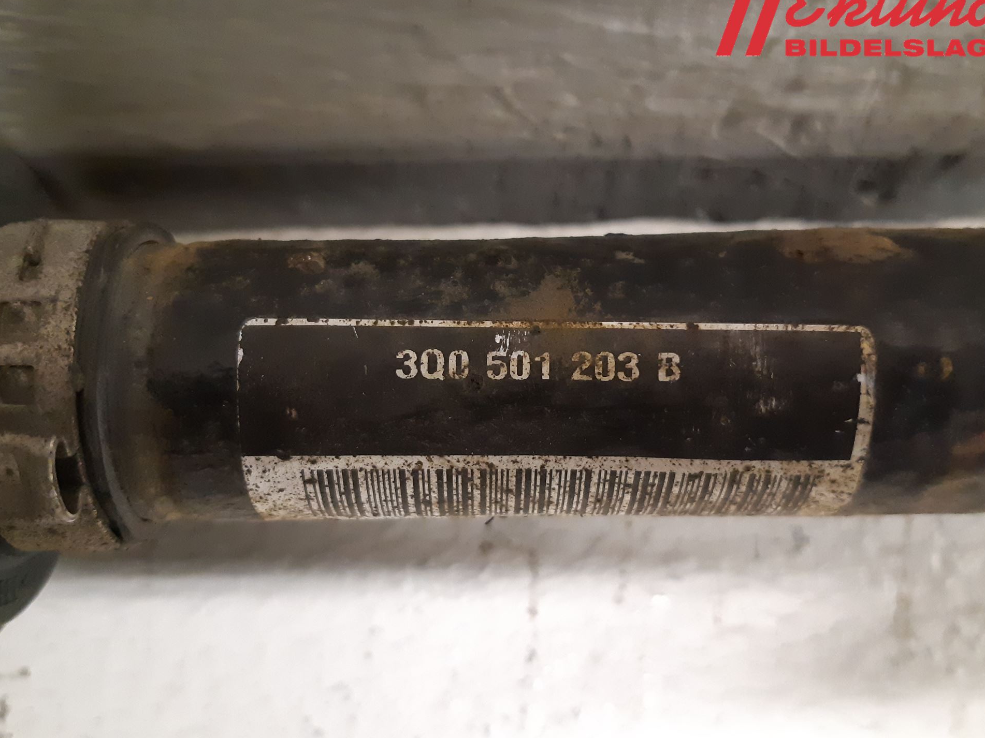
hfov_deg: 63.4
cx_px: 503
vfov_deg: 49.7
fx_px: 797
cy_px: 366
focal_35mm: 28
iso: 400
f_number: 1.7
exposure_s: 1/25
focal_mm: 3.93
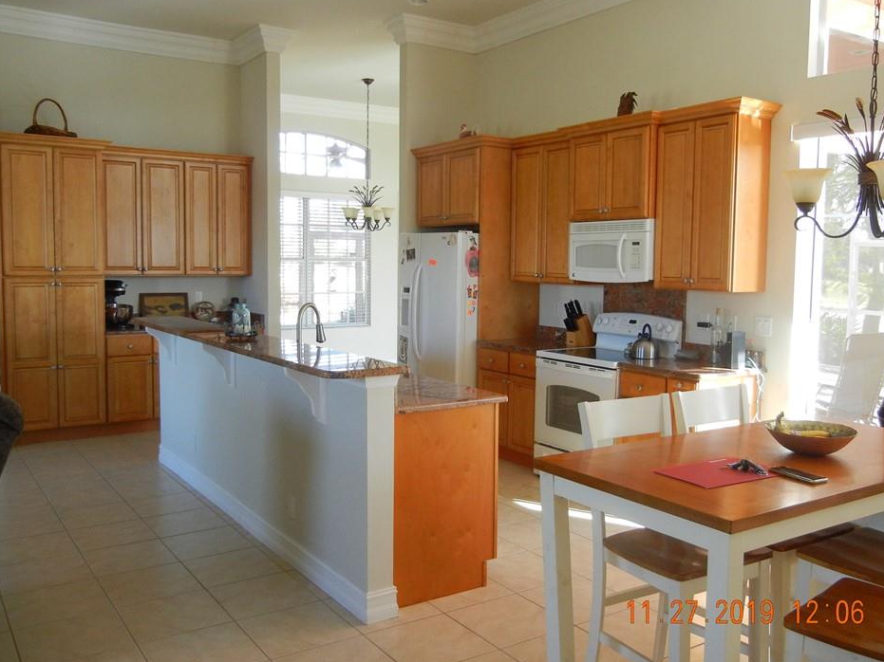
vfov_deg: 42.9
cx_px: 437
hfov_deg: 55.4
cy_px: 323
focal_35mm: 33
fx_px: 843
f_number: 3.5
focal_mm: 5.4
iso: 400
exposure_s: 1/54.6
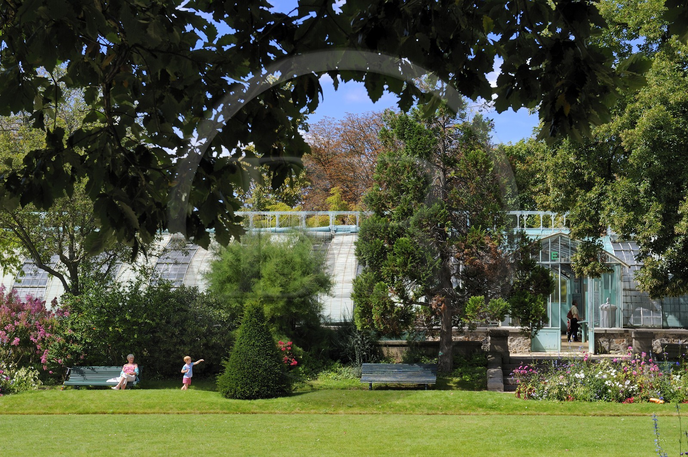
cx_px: 344
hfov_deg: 28.9
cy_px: 228
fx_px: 1337
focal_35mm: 70
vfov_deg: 19.4
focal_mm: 70
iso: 200
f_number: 10
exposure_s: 1/200
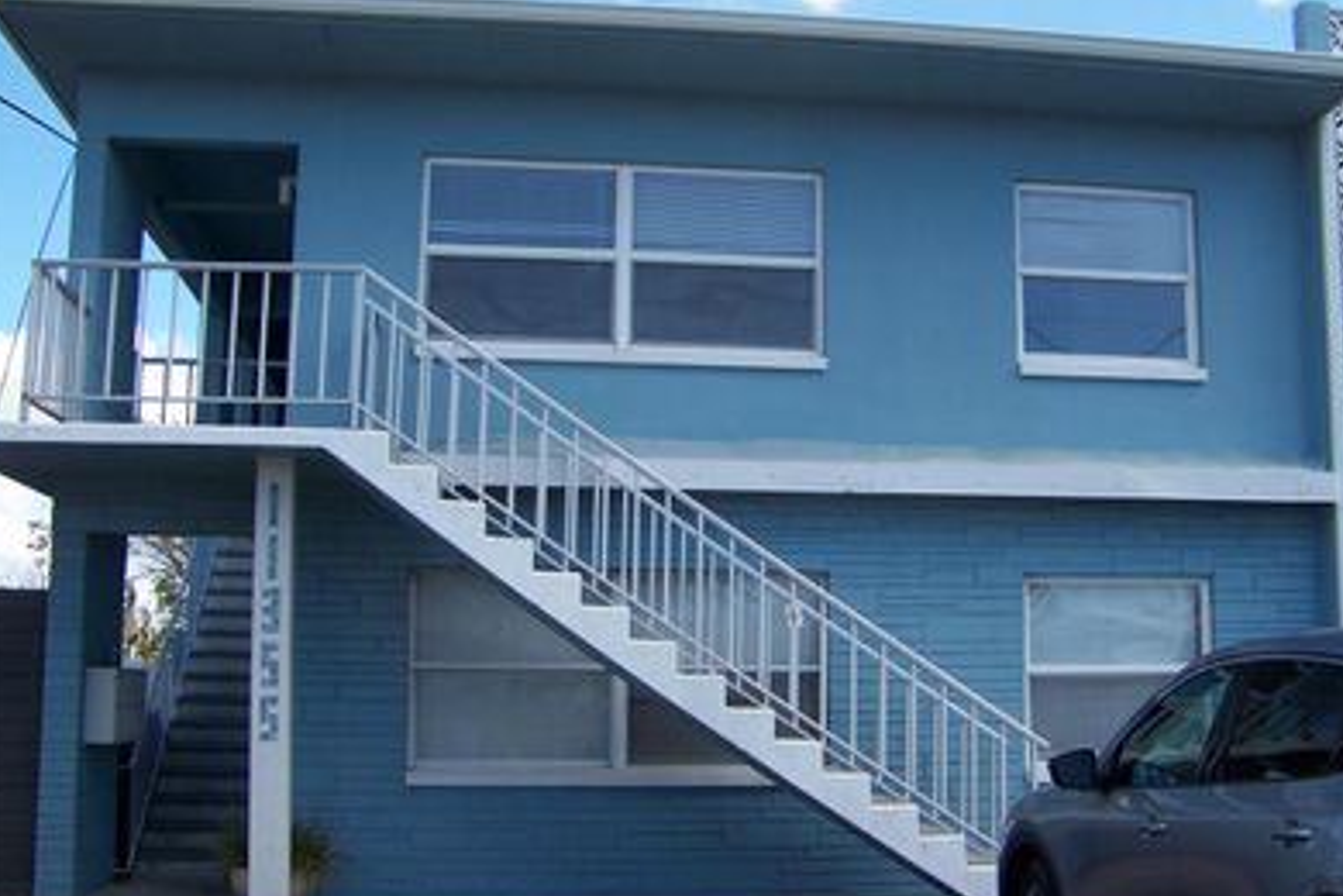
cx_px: 837
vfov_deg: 28.1
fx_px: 1791
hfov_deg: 40.8
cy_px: 422
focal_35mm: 48
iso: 67
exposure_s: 1/800
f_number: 2.8
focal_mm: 5.85
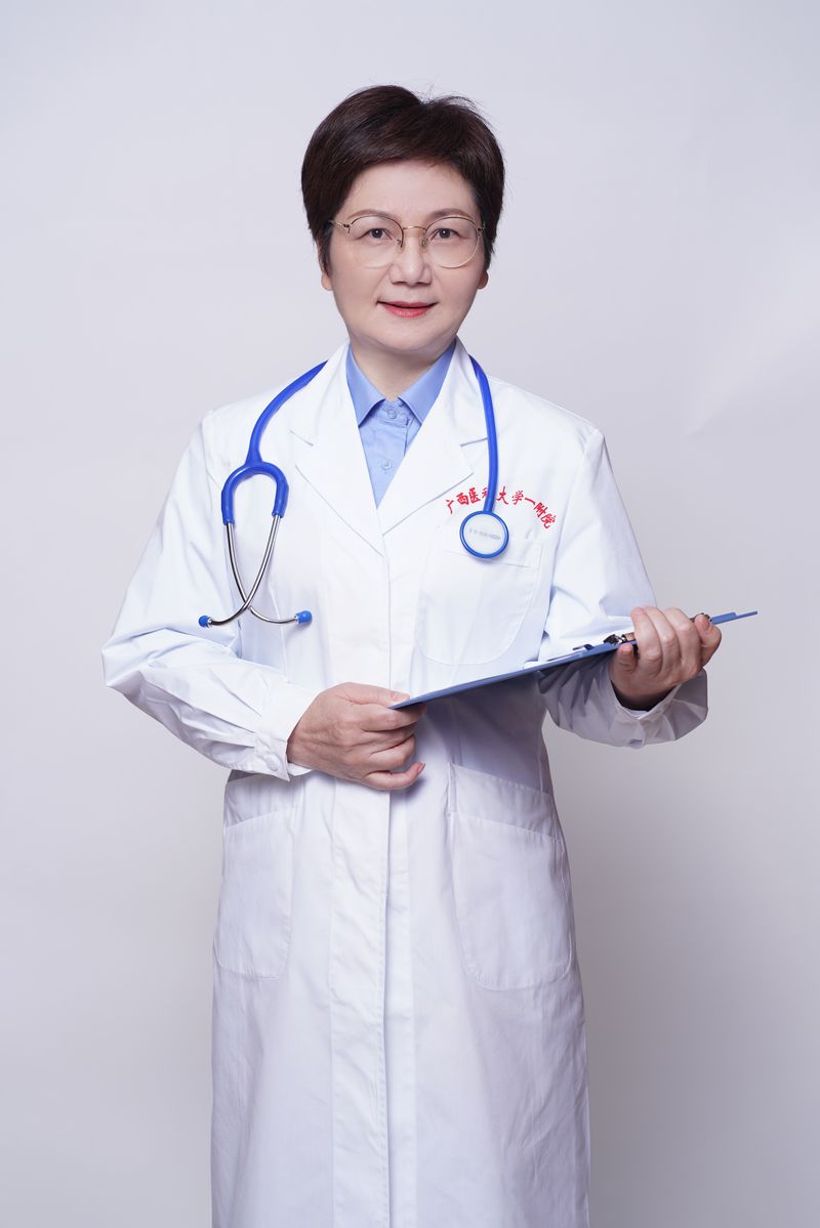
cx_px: 410
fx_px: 2902
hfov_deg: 16.1
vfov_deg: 23.9
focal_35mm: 85
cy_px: 614
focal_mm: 85
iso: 160
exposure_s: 1/160
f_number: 5.6
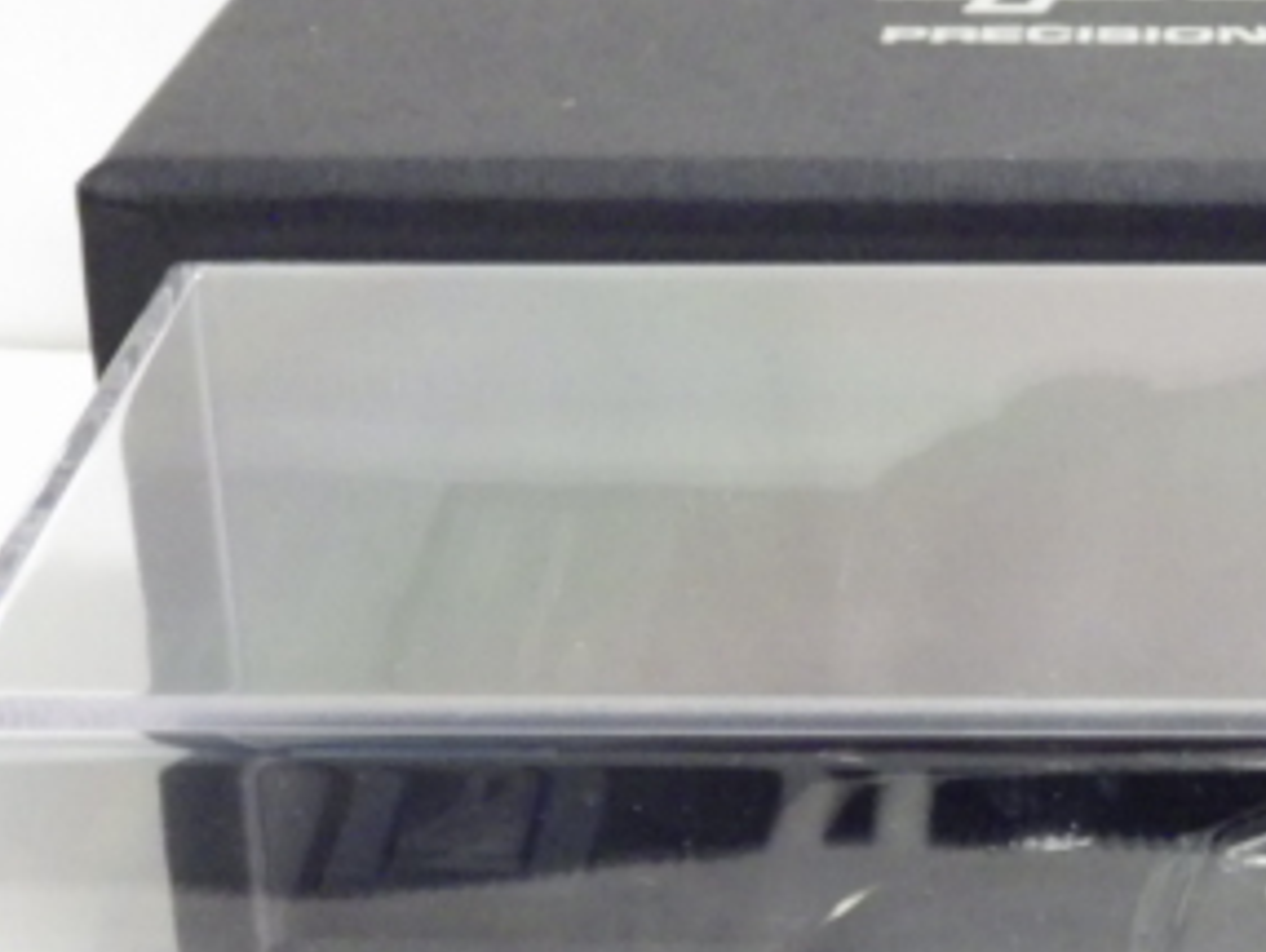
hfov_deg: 14.7
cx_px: 1297
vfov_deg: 11.2
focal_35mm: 132
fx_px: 4832
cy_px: 708
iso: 1000
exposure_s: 1/25
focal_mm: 10.7
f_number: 4
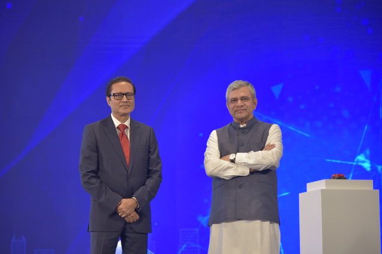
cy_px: 127
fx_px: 1284
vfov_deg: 11.3
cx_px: 192
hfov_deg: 16.9
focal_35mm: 121
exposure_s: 1/160
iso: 1400
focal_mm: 120
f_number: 4
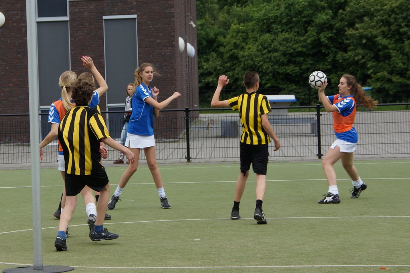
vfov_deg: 15.2
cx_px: 205
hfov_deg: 22.6
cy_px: 136
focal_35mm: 90
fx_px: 1024
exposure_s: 1/500
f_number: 6.3
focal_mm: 60
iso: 200
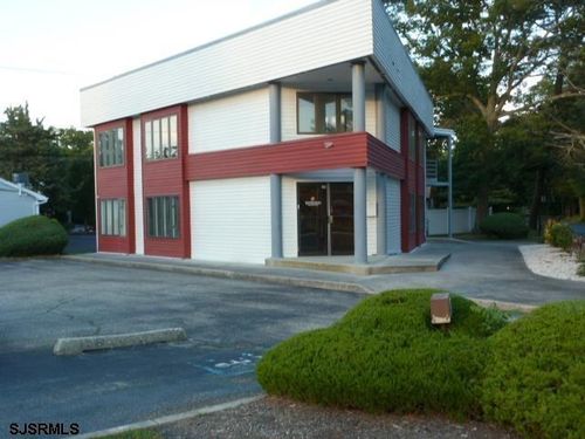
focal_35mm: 41
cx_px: 292
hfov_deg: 45.8
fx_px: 693
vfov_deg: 35.1
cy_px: 220
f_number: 3.9
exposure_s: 1/60
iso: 100
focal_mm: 7.4
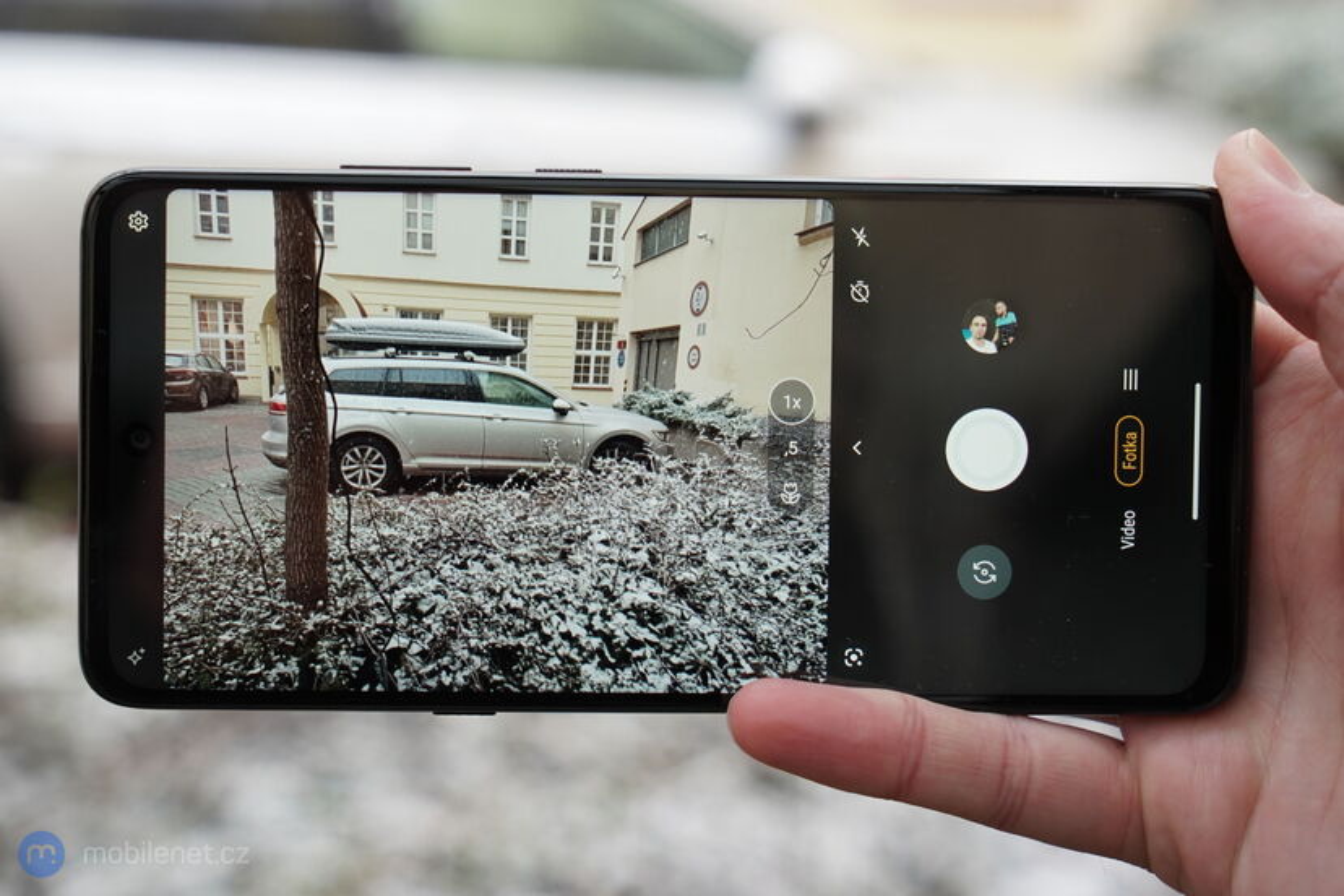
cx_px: 672
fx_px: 2352
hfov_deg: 31.9
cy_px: 448
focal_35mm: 63
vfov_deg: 21.6
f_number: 6.3
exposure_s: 1/200
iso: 1600
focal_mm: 63
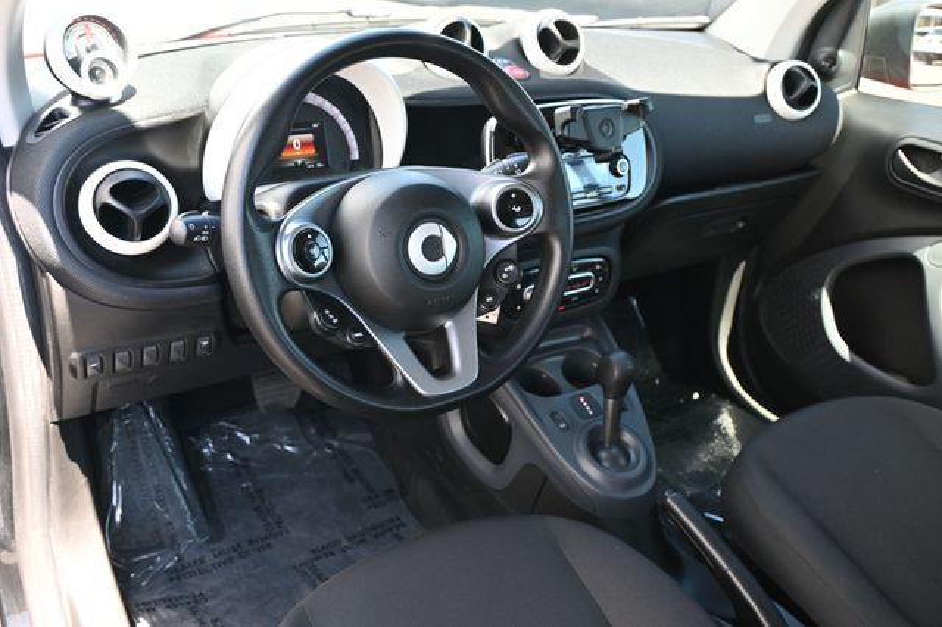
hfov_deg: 57.2
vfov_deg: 39.9
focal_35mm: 33
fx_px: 863
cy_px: 314
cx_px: 471
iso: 640
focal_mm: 22
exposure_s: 1/125
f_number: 4
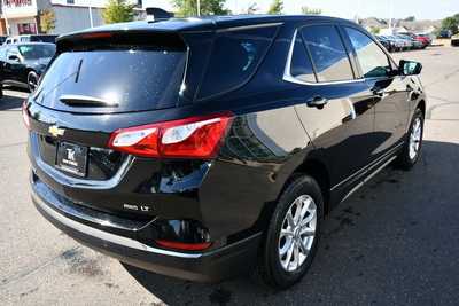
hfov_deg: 61.9
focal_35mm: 30
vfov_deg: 43.6
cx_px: 230
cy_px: 153
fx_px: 383
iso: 200
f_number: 5.6
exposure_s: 1/250
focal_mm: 20
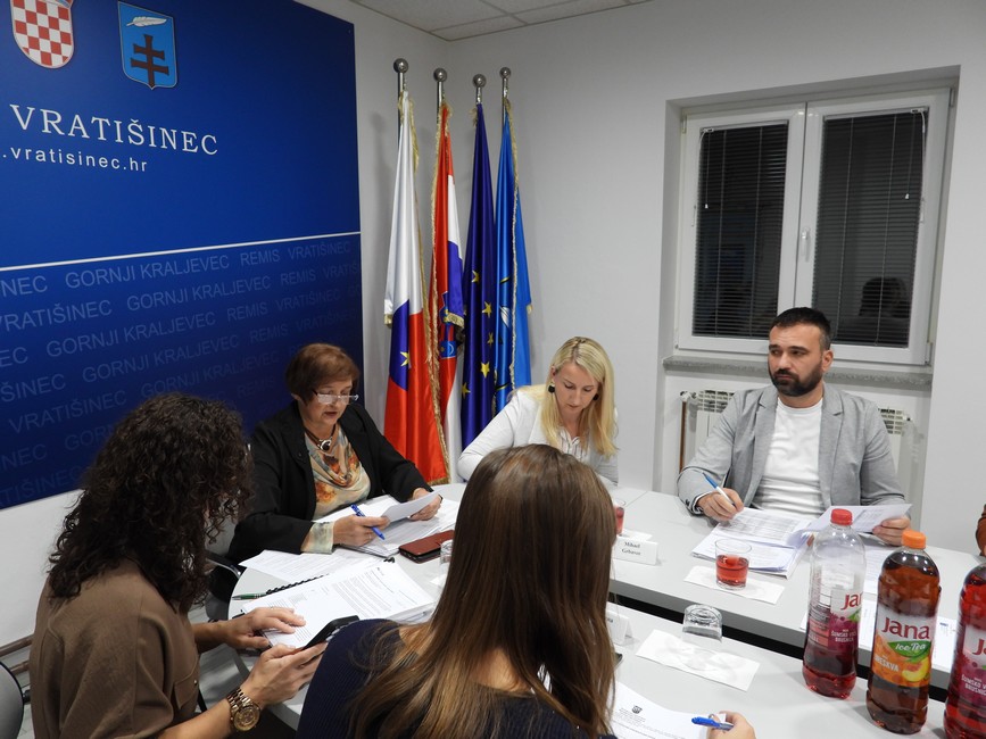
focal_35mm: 24
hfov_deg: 71.6
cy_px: 370
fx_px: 684
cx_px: 493
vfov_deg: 56.8
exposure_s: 1/30
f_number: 2.8
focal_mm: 4.3
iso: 140
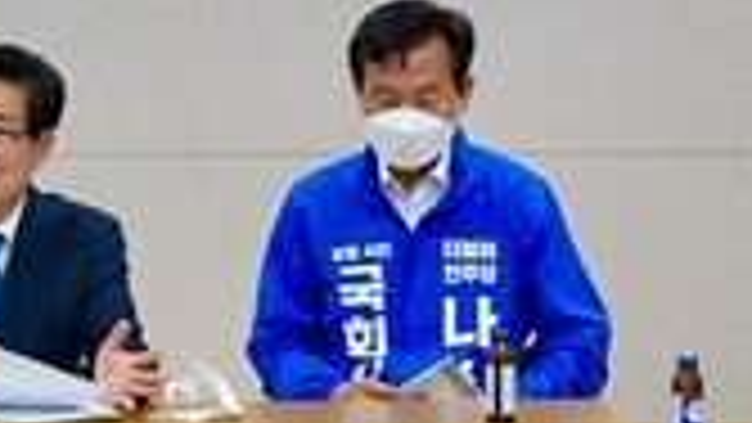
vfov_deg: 6.3
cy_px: 171
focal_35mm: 192
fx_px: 3829
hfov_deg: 11.2
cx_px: 131
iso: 1250
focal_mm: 51
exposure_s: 1/160
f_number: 4
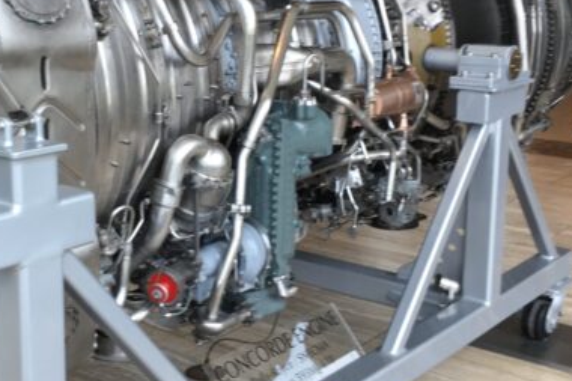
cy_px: 155
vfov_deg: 22.2
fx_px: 969
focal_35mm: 61
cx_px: 148
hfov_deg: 32.3
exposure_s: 1/120
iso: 40
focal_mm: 4.15
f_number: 2.2
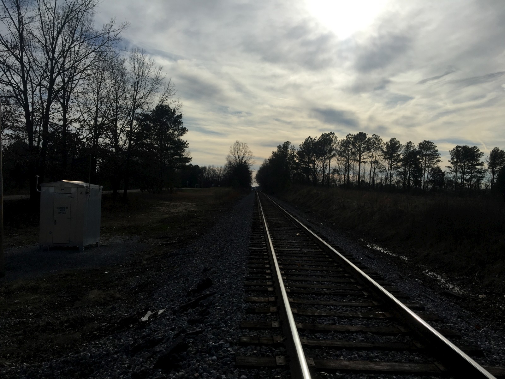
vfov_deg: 48.2
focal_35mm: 29
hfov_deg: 61.7
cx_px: 252
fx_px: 423
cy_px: 190
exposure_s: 1/3663
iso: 25
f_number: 2.2
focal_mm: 4.15
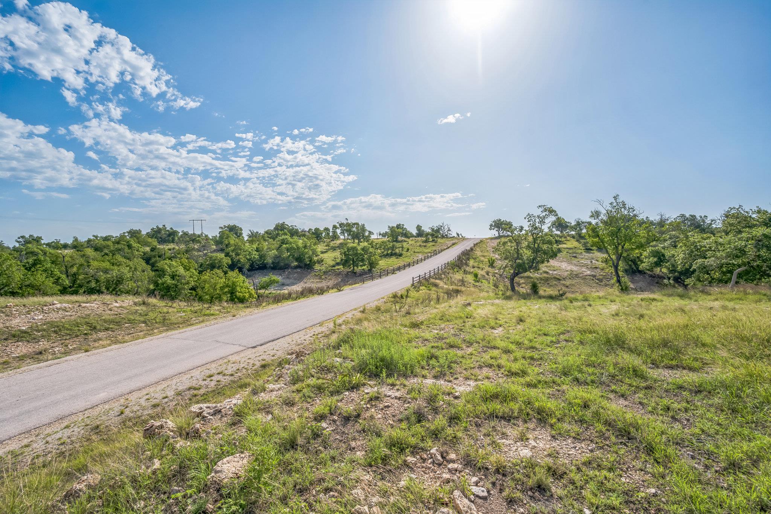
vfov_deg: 81.2
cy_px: 257
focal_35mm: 14
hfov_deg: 104.3
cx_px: 386
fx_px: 300
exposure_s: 1/640
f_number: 8
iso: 100
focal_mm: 14
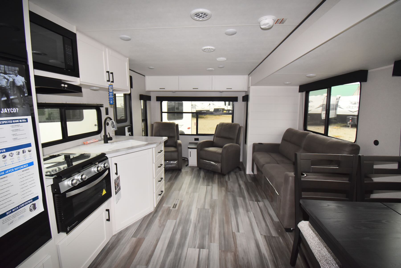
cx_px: 200
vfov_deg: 77.5
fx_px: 167
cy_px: 134
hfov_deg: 100.3
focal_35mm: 15
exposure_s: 1/100
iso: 800
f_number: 5
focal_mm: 10
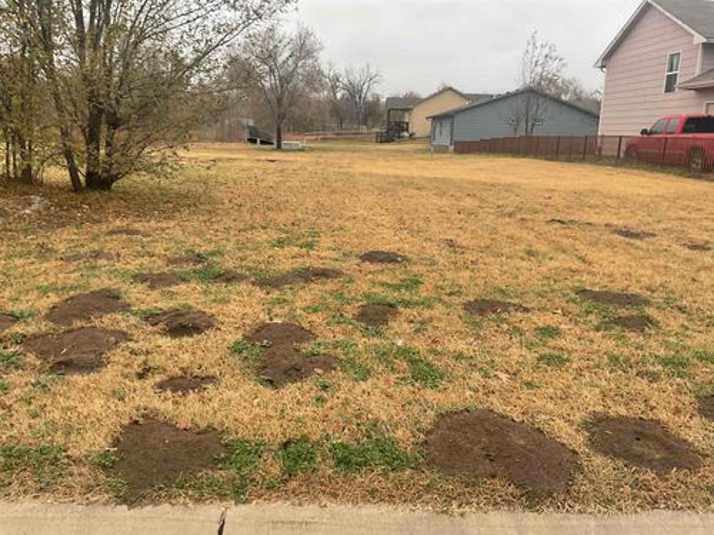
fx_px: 598
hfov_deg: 61.7
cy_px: 268
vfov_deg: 48.2
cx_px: 357
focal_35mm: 29
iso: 16
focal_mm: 3
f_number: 1.8
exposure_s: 1/287
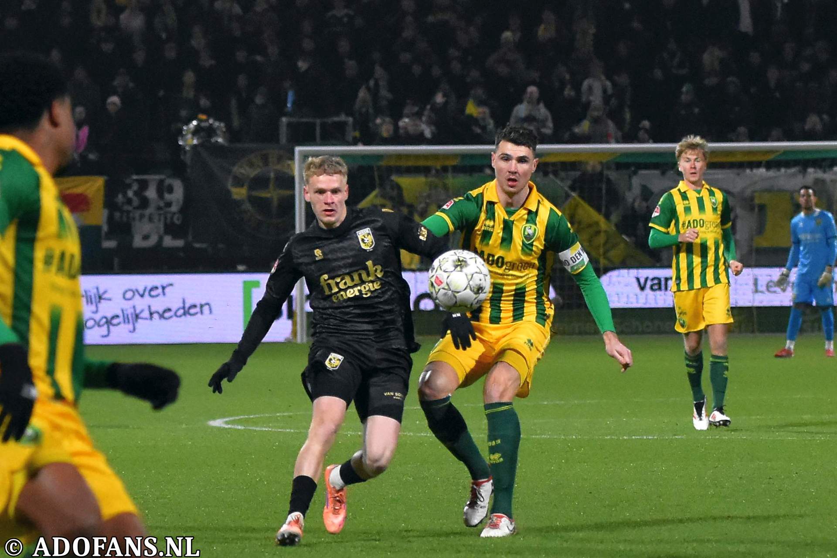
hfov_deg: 15.9
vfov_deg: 10.6
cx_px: 418
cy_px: 279
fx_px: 2999
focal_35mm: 129
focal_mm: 86
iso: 4000
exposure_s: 1/800
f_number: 2.8
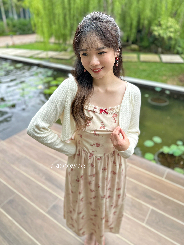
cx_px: 92
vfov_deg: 71.6
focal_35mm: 24
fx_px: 170
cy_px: 122
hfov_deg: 56.8
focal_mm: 6.86
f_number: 1.78
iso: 80
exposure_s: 1/1321
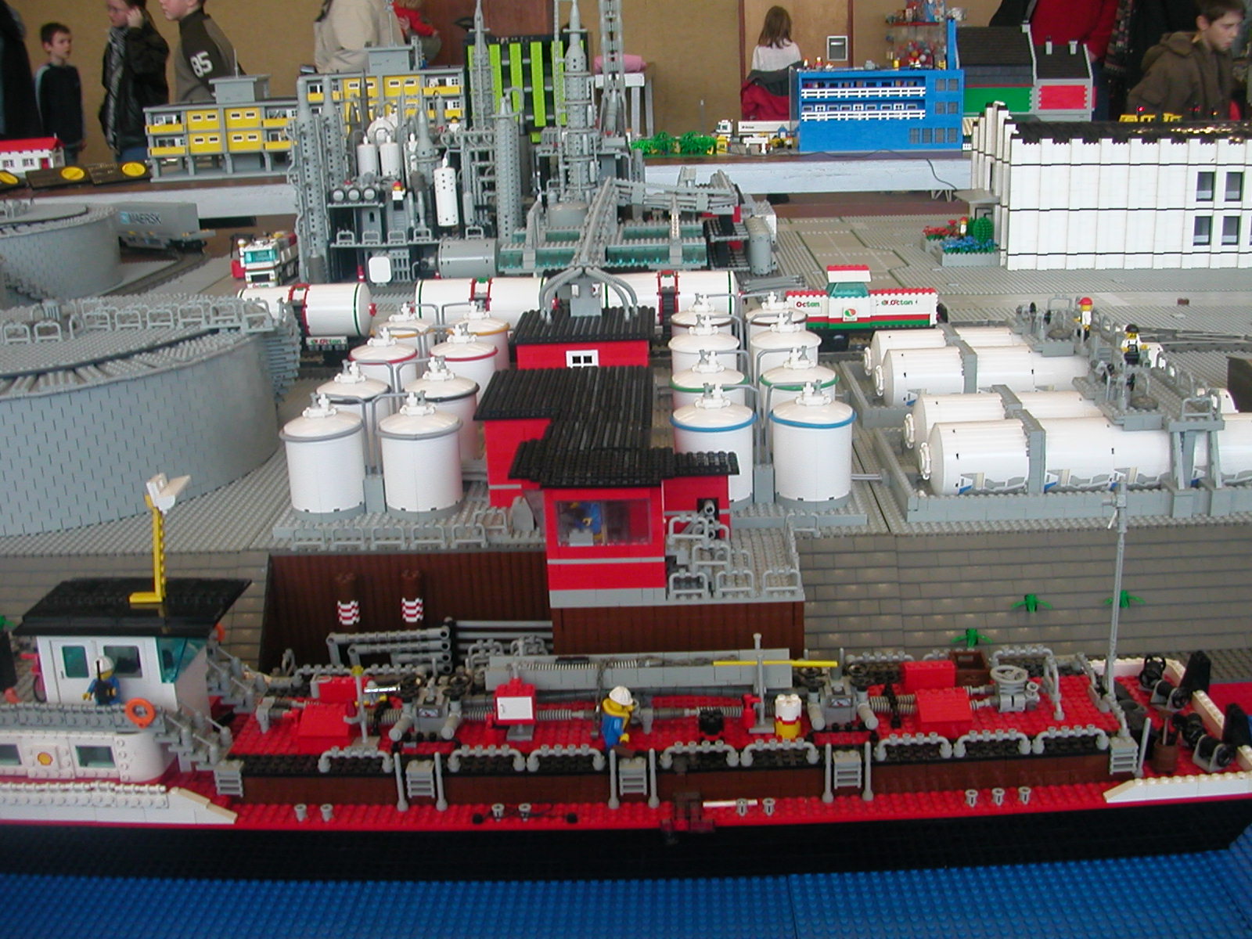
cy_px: 470
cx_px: 626
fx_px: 1338
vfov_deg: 38.7
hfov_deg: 50.1
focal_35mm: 37
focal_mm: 5.6
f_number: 2.7
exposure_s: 1/36.1
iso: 100
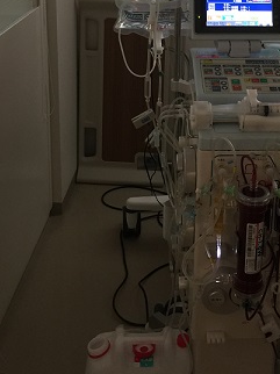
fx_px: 572
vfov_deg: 34.6
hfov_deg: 27.3
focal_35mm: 53
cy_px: 56
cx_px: 191
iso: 64
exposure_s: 1/15
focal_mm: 4.15
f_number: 2.2
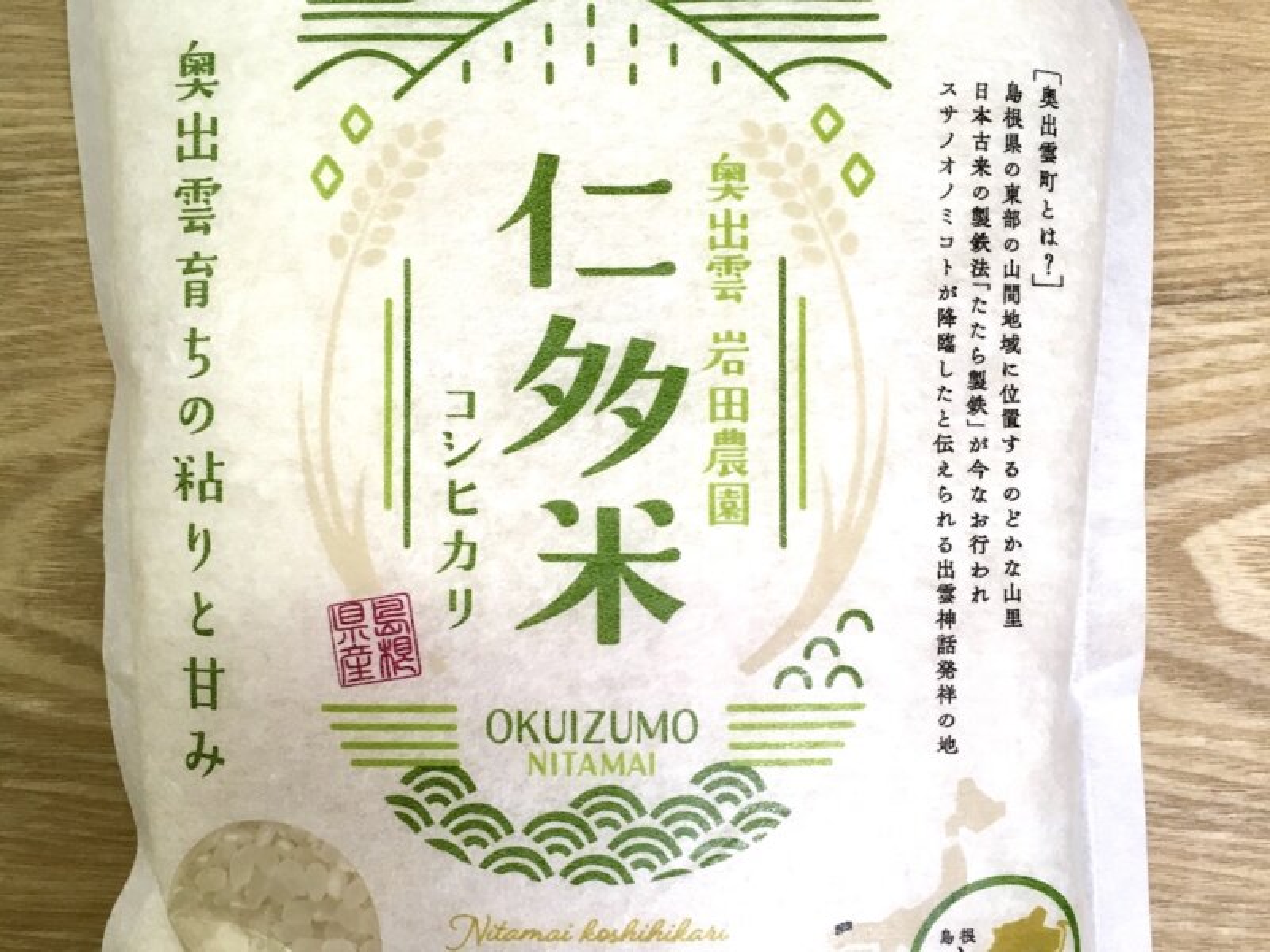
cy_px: 476
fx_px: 1064
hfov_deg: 61.7
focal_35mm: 29
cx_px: 635
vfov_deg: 48.2
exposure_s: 1/30
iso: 40
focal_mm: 4.15
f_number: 2.2
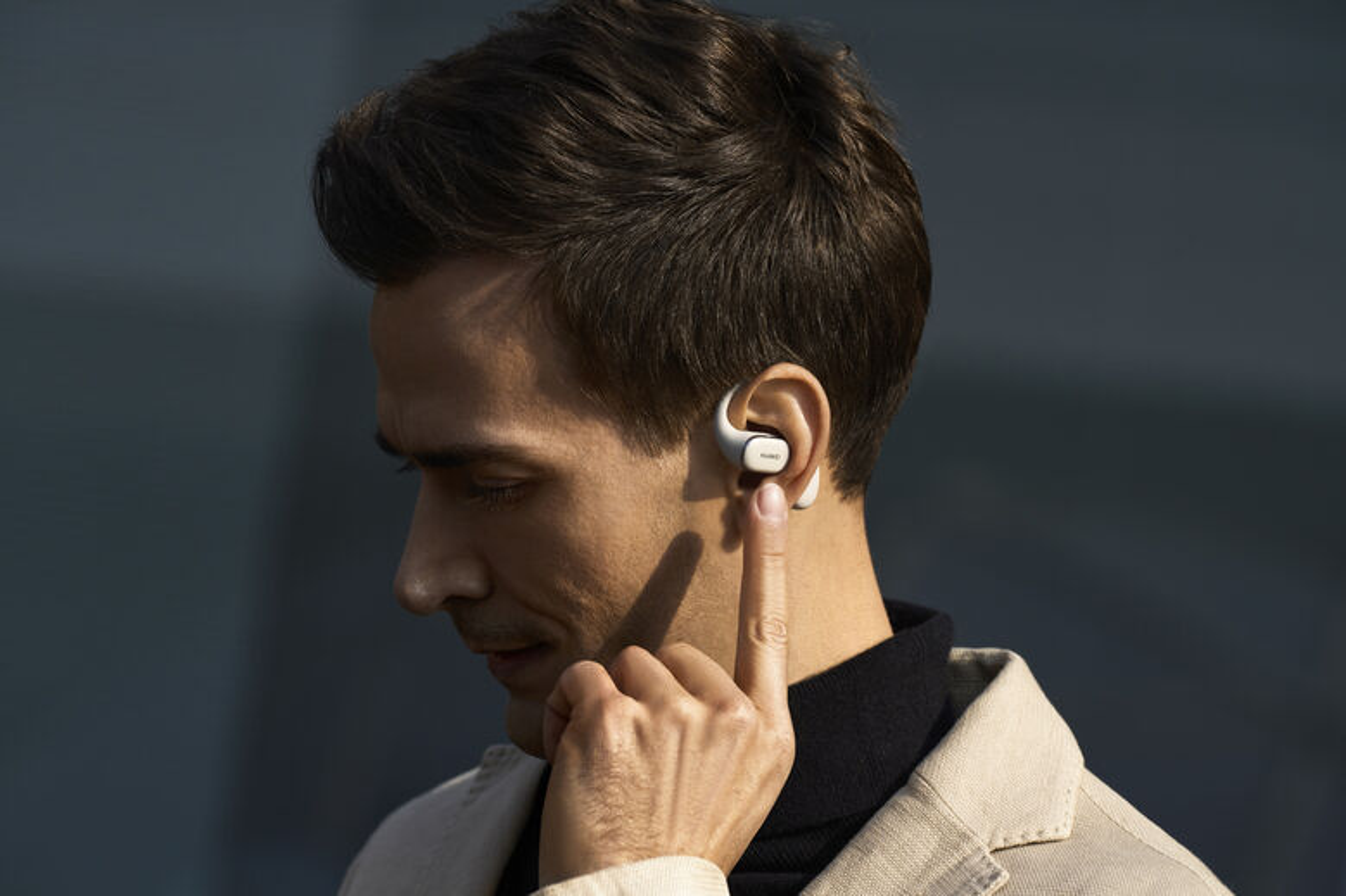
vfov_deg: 6.9
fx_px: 7476
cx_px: 673
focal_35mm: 200
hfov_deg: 10.3
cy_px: 448
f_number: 7.1
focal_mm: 200
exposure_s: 1/1600
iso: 400
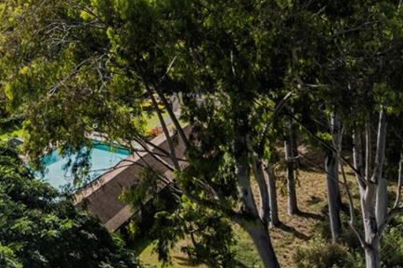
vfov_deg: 21.6
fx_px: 660
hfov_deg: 28.6
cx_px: -103
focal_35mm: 59
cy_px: -39
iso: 250
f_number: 8
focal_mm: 16
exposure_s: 1/800
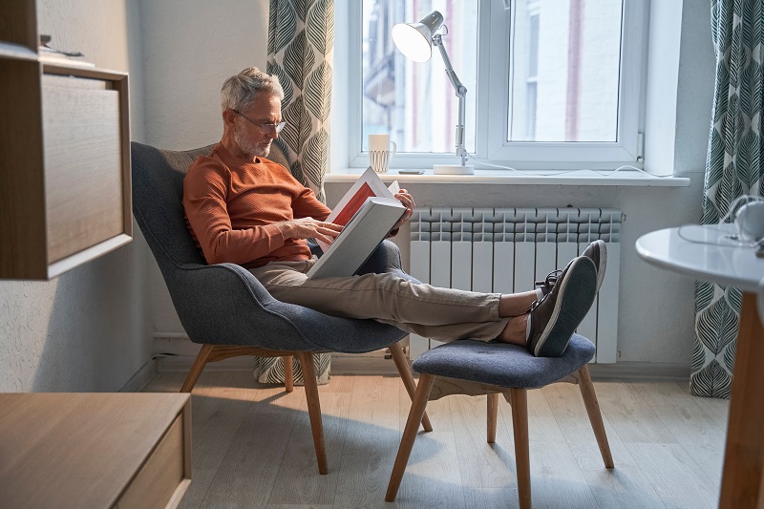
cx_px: 382
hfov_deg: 41.9
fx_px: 997
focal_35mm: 47
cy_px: 254
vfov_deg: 28.6
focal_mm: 47
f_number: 2.8
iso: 640
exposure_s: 1/100
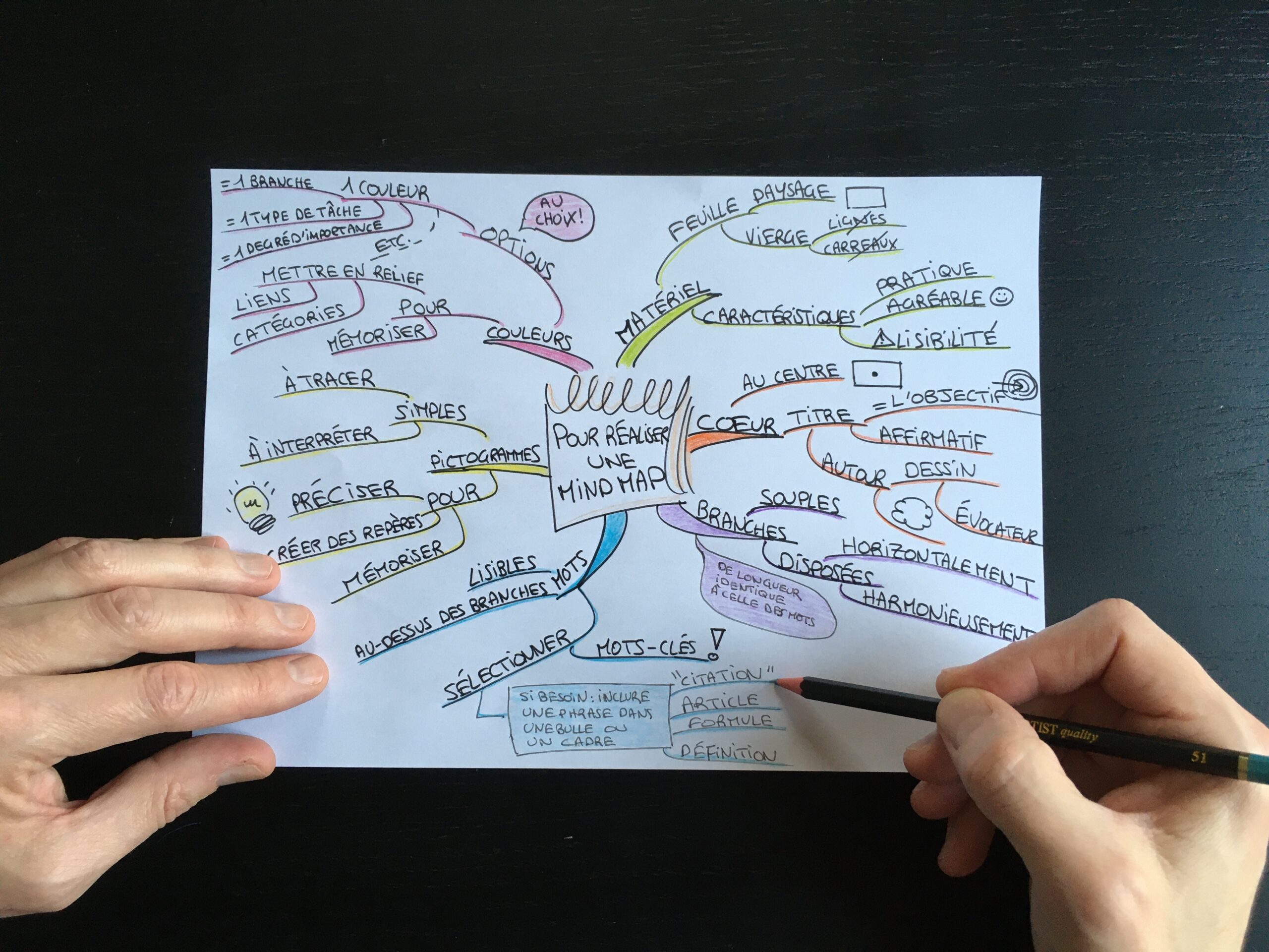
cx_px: 634
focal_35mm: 29
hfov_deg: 61.7
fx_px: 1063
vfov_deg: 48.2
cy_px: 476
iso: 50
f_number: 2.2
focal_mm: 4.15
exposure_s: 1/33
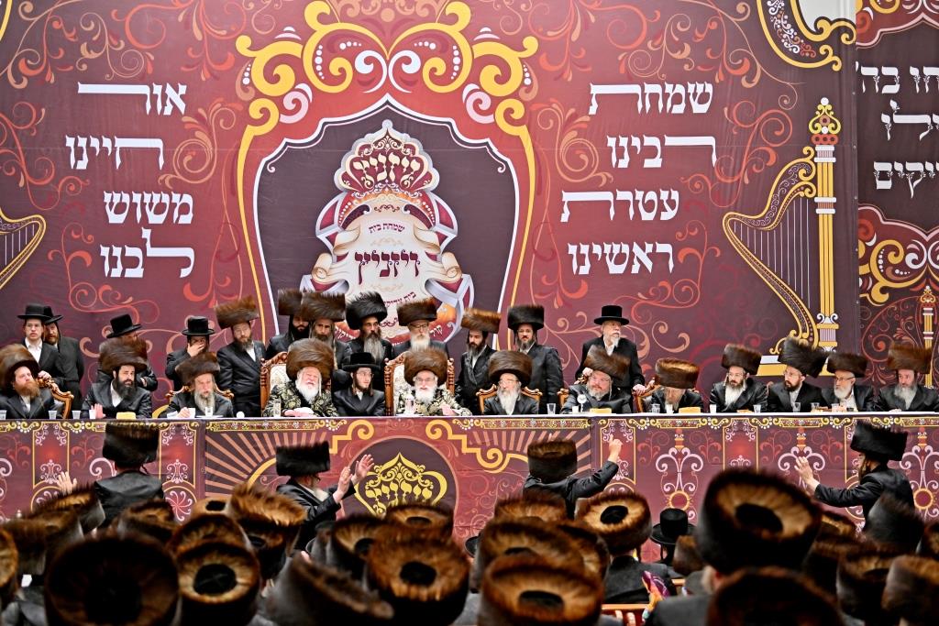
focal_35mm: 70
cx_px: 470
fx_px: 1826
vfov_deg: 19.5
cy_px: 313
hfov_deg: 28.8
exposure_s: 1/800
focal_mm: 70
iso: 640
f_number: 2.8
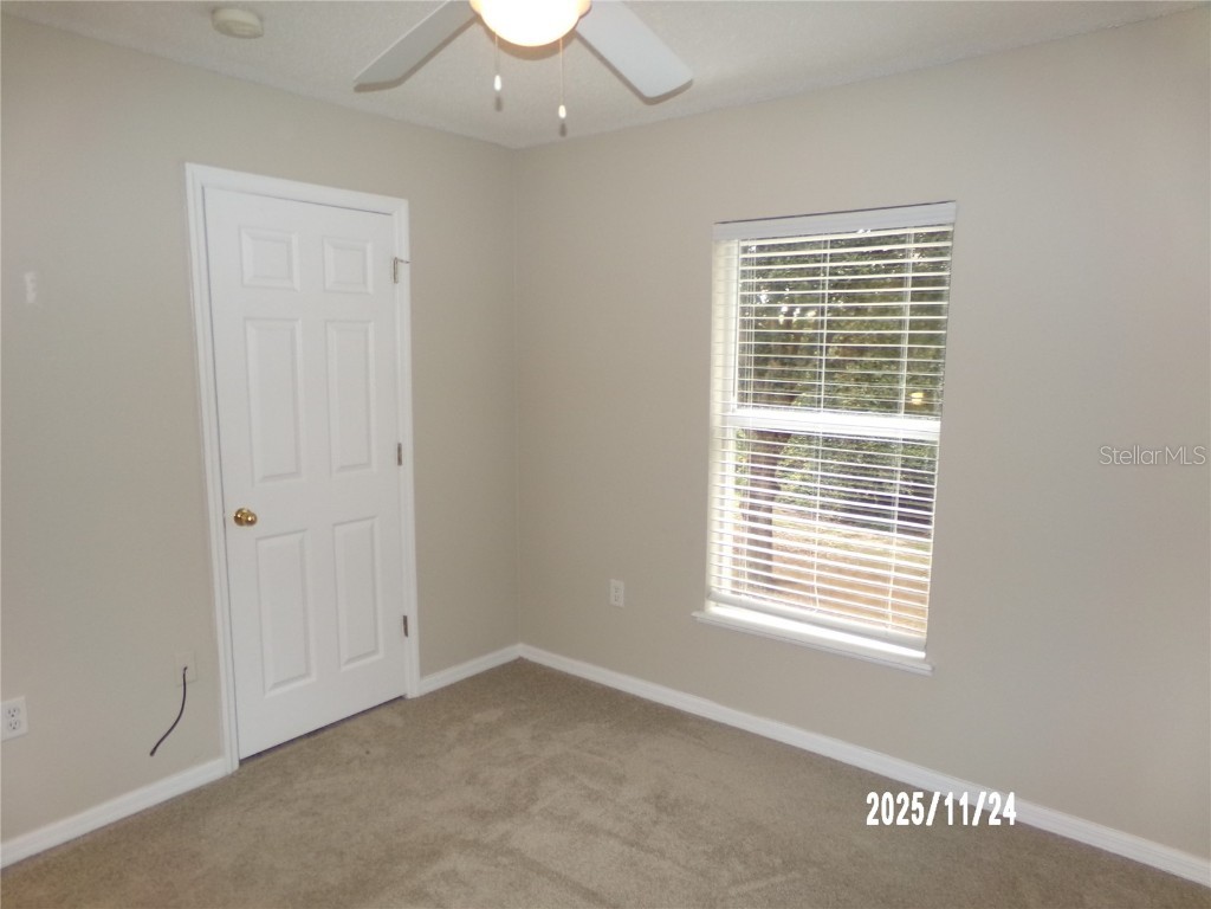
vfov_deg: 56.8
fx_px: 840
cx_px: 606
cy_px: 454
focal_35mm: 24
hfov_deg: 71.6
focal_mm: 4.3
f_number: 3.7
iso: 200
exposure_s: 1/34
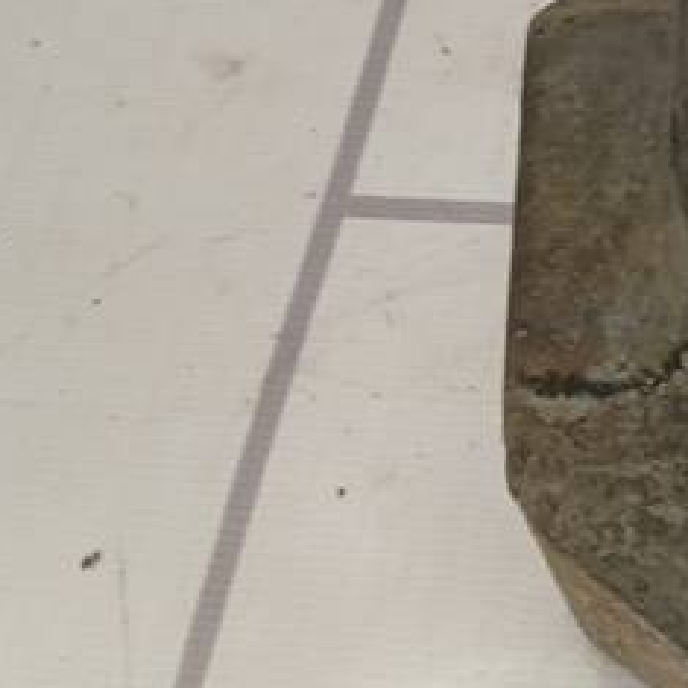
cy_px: 225
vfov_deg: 16.7
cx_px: 1042
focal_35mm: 104
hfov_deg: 15.4
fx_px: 2339
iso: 64
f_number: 1.8
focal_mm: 4
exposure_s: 1/50
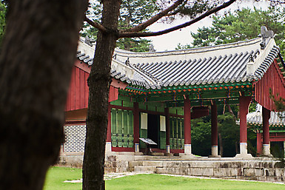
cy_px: 104
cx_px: 157
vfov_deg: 16.9
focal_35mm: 81
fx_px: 641
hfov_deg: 25.0
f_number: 3.2
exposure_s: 1/1000
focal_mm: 52
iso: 400
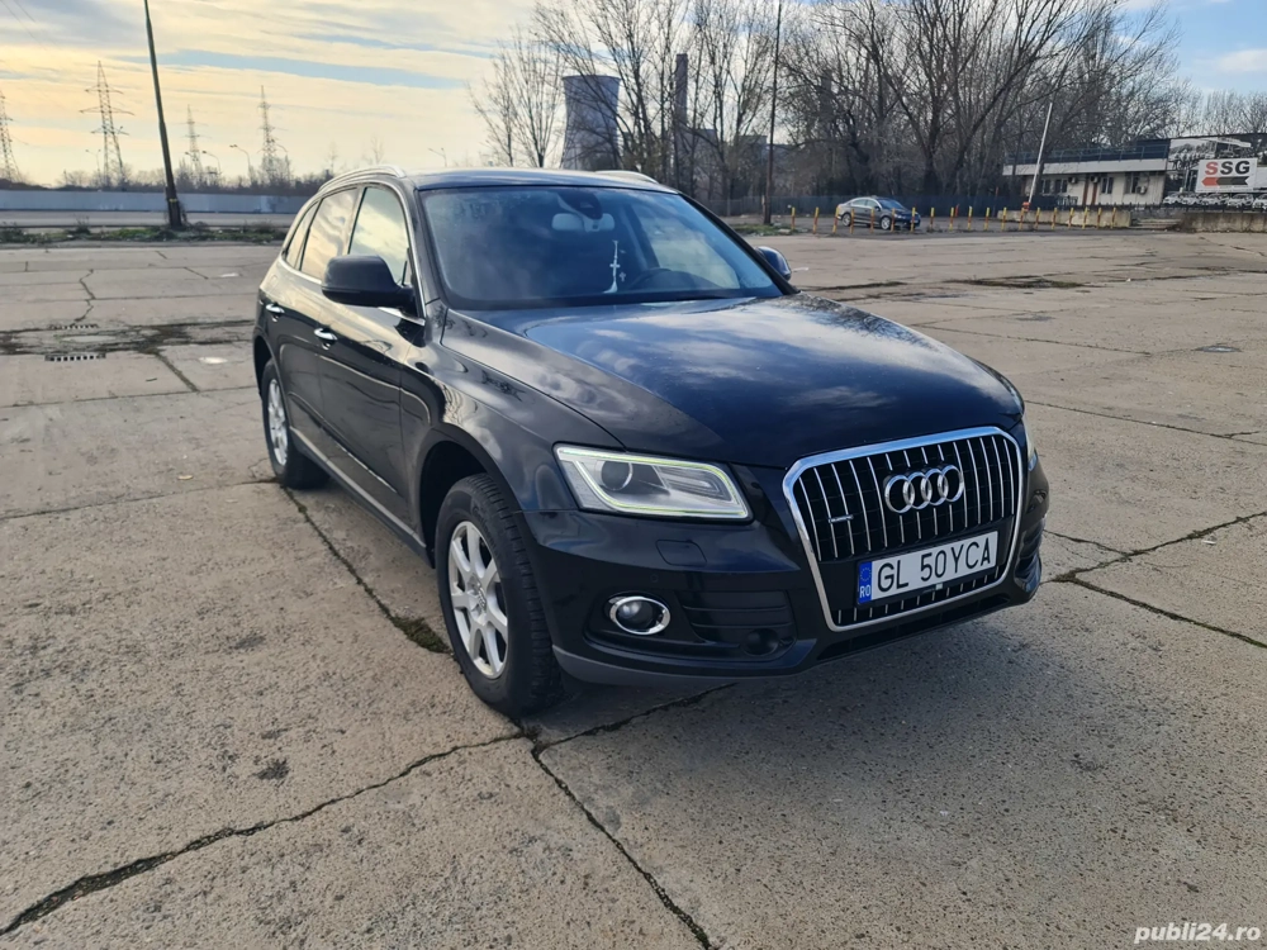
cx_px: 634
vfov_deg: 54.9
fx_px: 915
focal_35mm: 25
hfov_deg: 69.4
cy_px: 475
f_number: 1.8
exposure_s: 1/612
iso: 50
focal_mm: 7
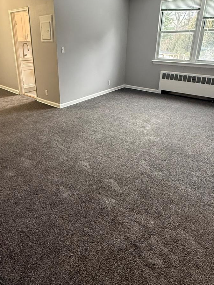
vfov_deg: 70.8
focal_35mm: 24
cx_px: 89
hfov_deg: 56.5
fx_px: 198
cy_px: 113
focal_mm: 2.22
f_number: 2.2
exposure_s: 1/60
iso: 320
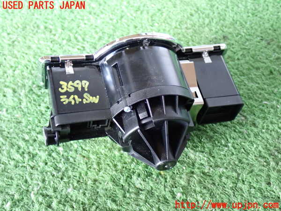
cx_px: 140
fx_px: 406
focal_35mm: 50
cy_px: 106
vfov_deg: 29.1
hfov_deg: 38.2
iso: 800
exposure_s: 1/25
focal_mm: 9.01
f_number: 3.2
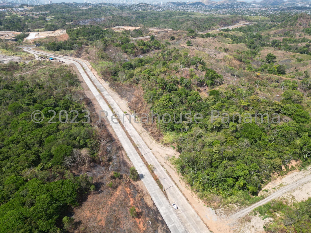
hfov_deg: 71.6
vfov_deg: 56.8
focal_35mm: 24
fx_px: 216
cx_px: 156
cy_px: 116
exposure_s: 1/2500
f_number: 1.7
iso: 130
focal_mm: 6.72
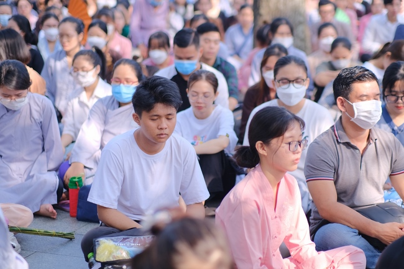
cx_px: 202
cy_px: 134
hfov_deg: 24.2
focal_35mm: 84
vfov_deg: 16.3
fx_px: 942
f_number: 1.4
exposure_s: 1/1250
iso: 400
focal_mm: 56
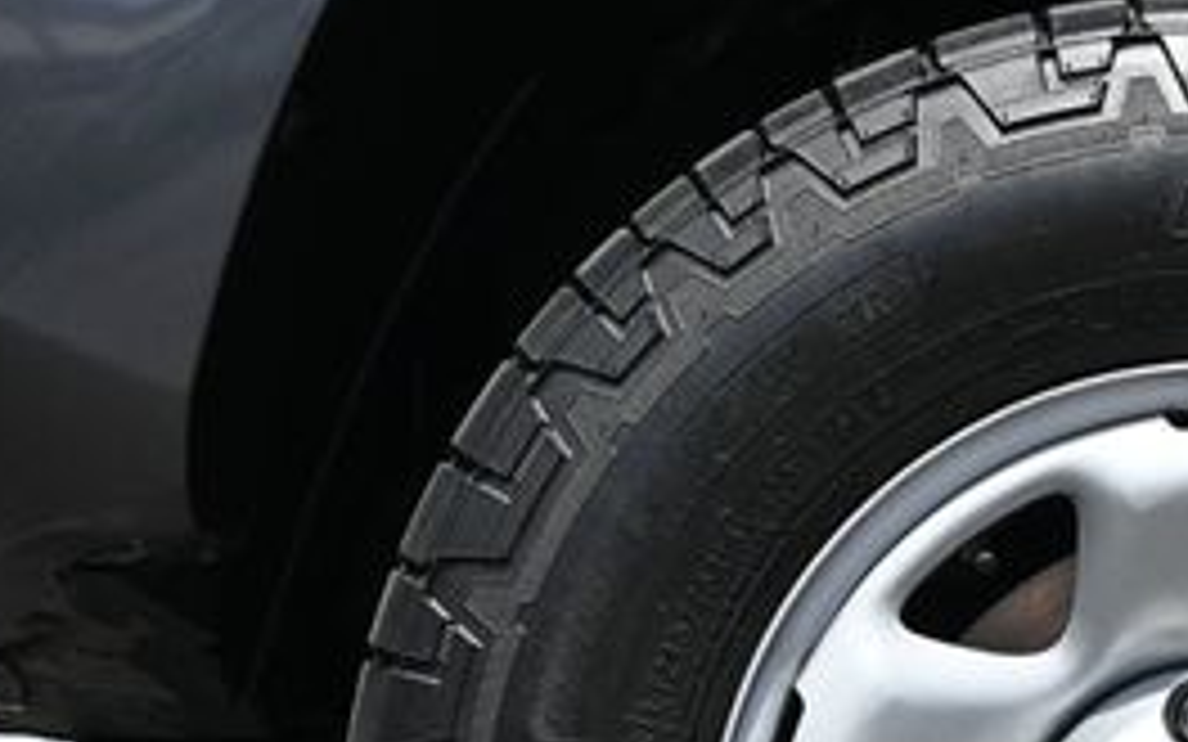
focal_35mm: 122
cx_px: 1228
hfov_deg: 16.7
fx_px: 3958
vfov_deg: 10.6
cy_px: 850
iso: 140
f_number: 5.6
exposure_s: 1/250
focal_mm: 33
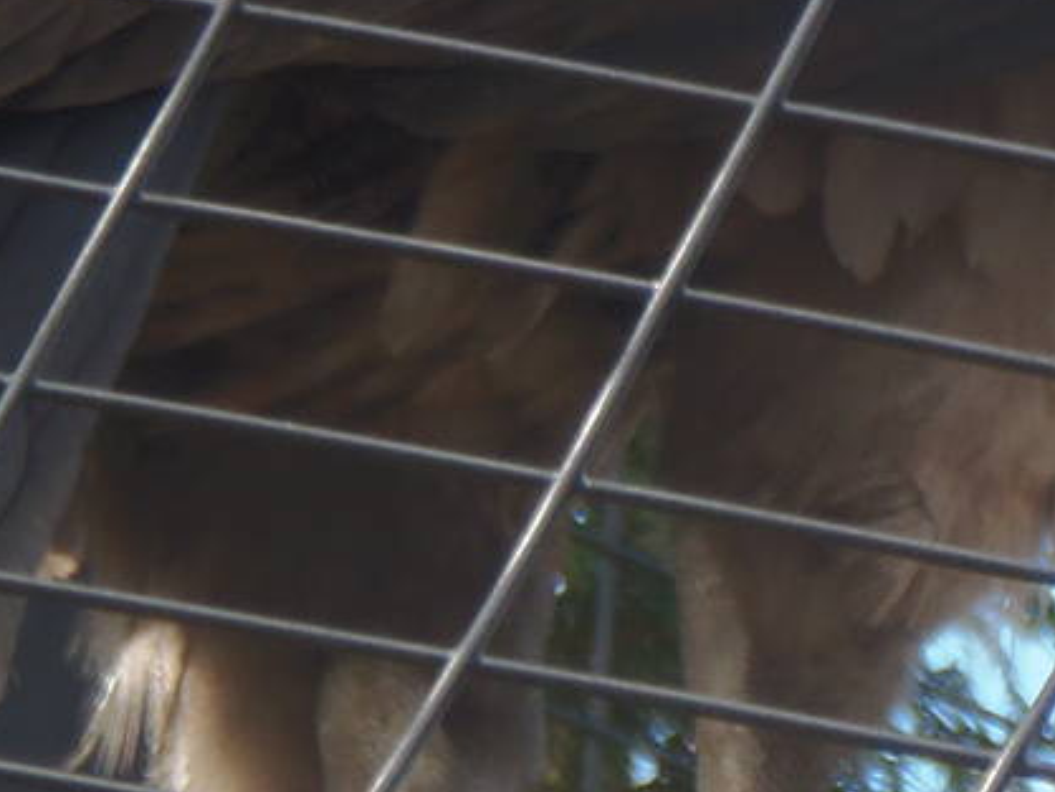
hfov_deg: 2.1
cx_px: 837
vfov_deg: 1.6
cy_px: -602
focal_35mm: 928
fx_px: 28291
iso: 64
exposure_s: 1/125
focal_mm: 44.9
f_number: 5.1
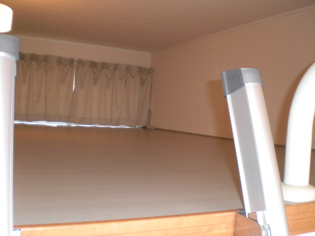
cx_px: 158
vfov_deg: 37.7
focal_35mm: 38
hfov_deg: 49.0
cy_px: 118
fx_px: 346
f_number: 3.1
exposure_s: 1/60
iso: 200
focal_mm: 6.3
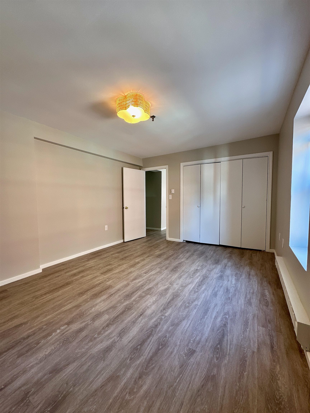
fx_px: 167
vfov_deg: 102.1
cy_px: 206
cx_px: 155
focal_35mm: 14
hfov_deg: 85.7
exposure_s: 1/60
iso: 160
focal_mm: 2.22
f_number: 2.2
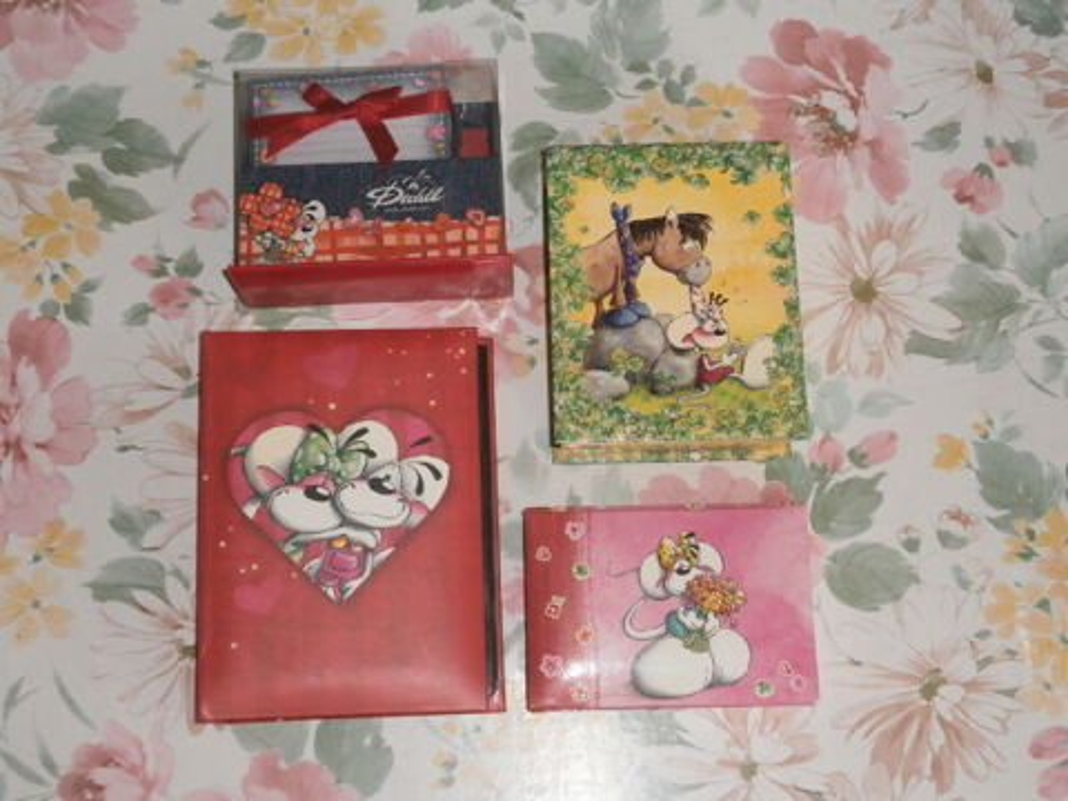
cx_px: 534
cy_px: 400
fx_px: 1450
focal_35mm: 47
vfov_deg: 30.9
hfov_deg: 40.4
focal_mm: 8.3
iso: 200
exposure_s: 1/40
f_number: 3.4
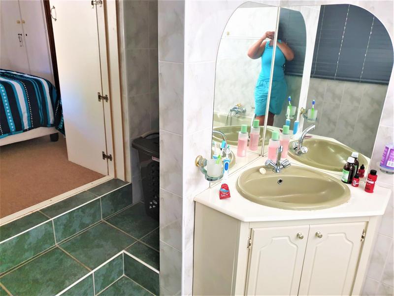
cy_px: 148
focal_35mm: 26
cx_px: 197
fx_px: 296
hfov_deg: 67.3
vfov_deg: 53.1
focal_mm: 4.3
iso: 250
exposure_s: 1/31
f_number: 1.5
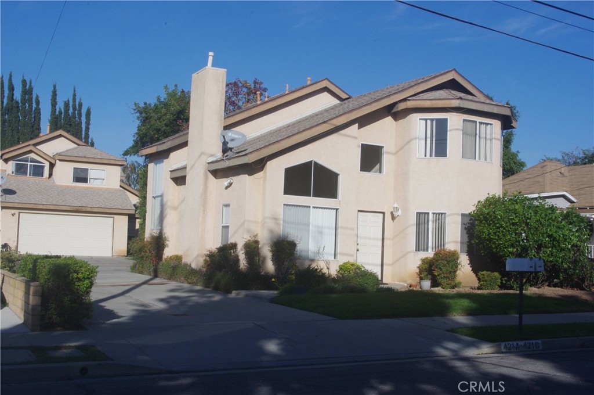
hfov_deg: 42.8
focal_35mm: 46
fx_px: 758
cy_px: 198
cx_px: 297
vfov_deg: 29.2
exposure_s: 1/180
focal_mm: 30.63
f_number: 22
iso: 400
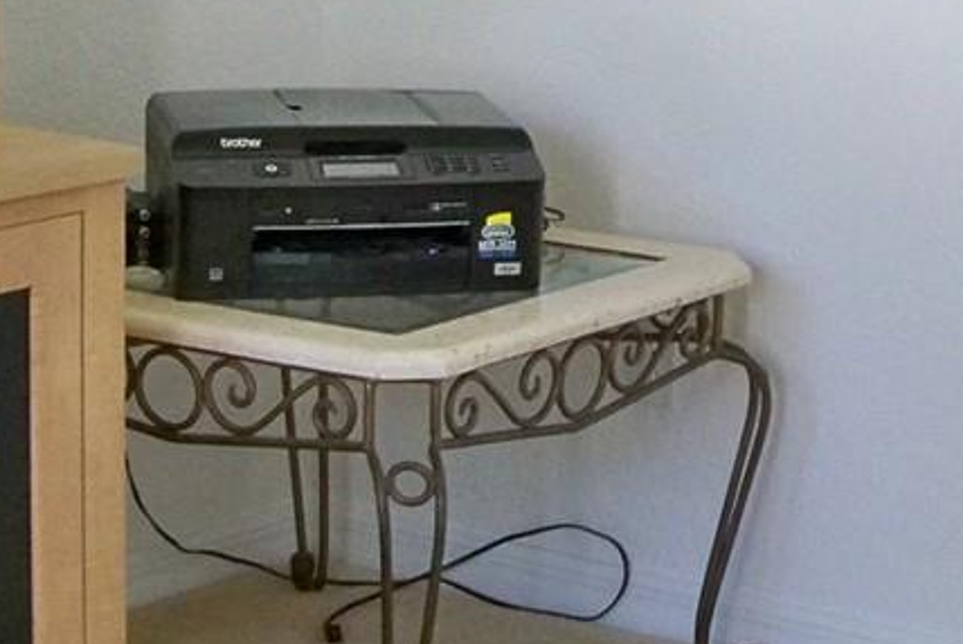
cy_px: -81
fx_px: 3640
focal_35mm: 136
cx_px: 1051
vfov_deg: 10.0
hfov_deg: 14.7
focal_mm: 6.2
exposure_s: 1/30
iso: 160
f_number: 3.5
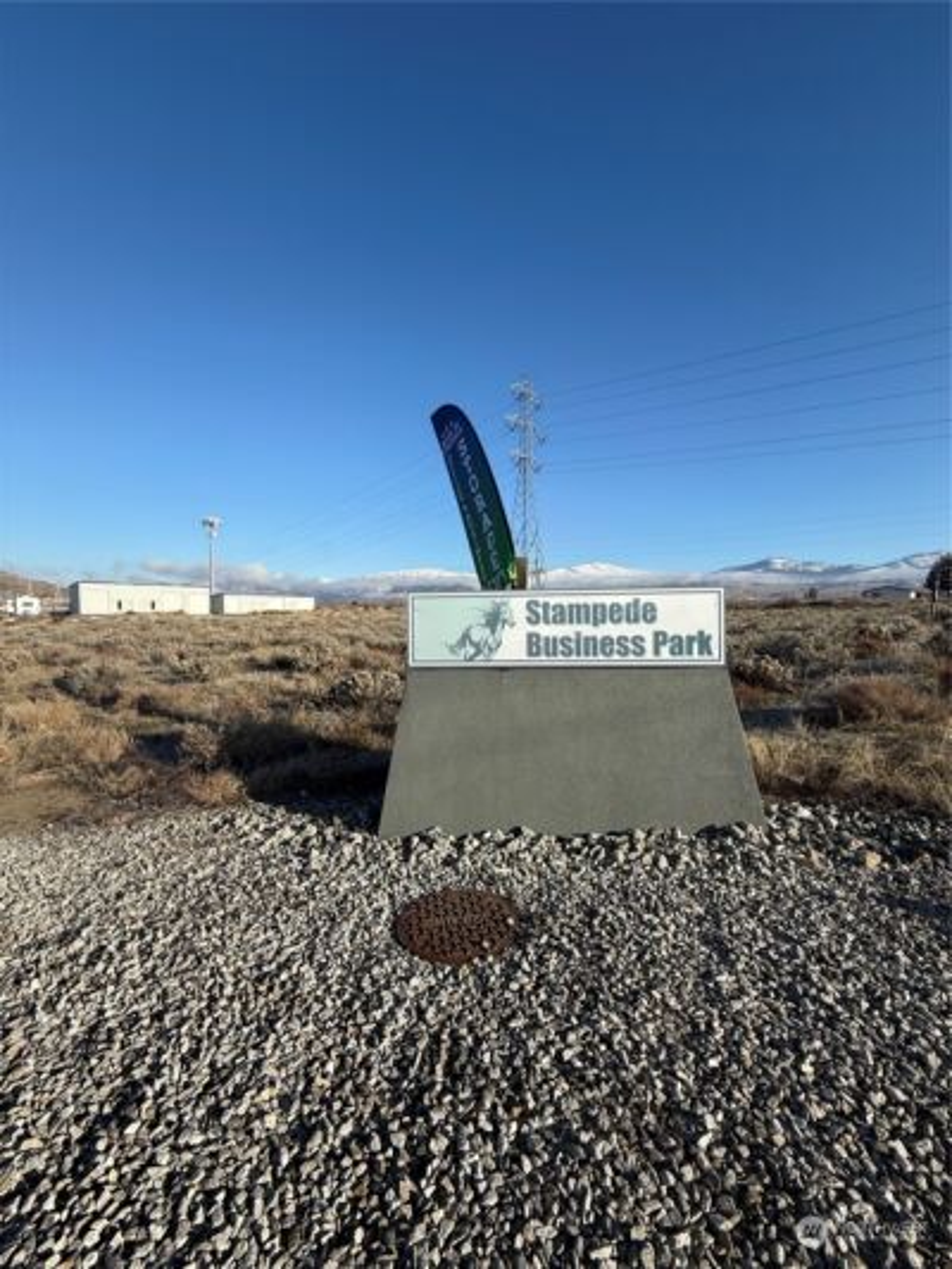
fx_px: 513
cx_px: 476
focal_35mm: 14
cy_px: 634
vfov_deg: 102.1
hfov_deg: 85.7
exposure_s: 1/2611
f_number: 2.2
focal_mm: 2.22
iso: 50
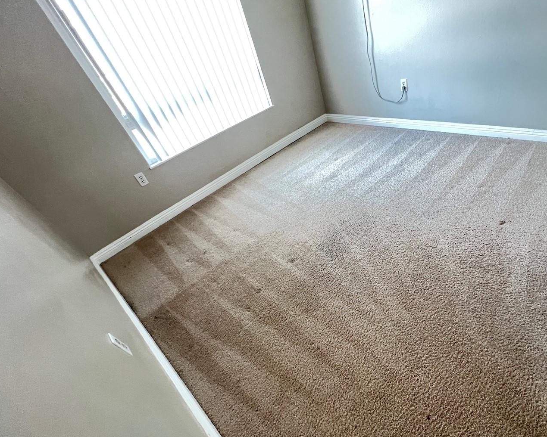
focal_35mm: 16
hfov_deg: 92.0
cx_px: 327
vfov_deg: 79.9
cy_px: 249
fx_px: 259
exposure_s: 1/60
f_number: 1.8
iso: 500
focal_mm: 1.57
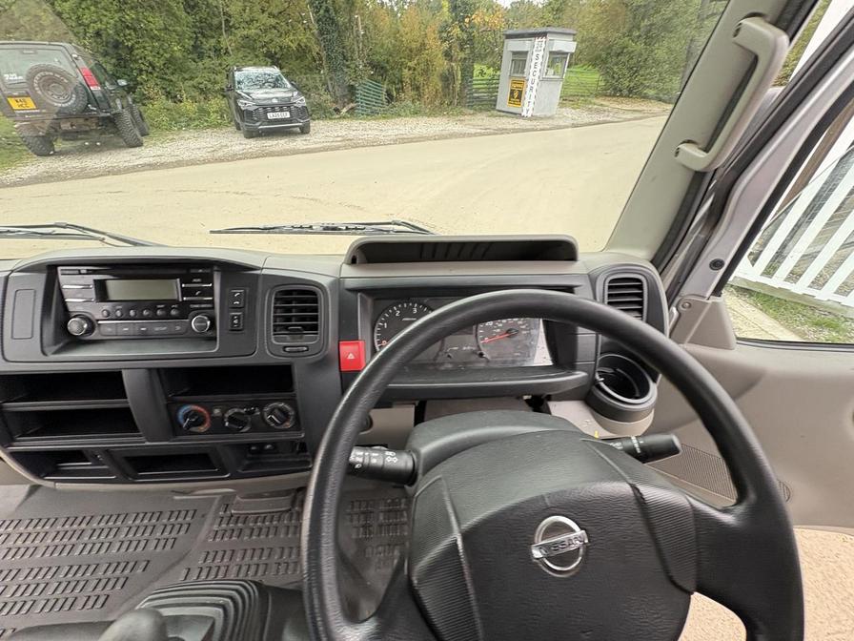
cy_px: 320
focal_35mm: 14
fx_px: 345
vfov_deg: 85.7
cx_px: 427
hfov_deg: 102.1
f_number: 2.2
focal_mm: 2.22
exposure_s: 1/99
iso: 125
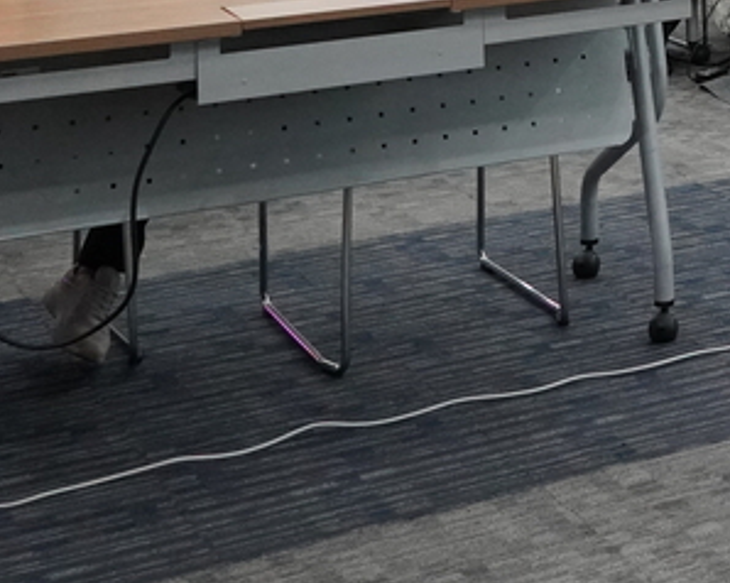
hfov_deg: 16.9
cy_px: -348
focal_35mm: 102
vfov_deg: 13.9
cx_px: 1132
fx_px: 2202
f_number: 3.5
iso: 2500
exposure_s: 1/160
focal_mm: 18
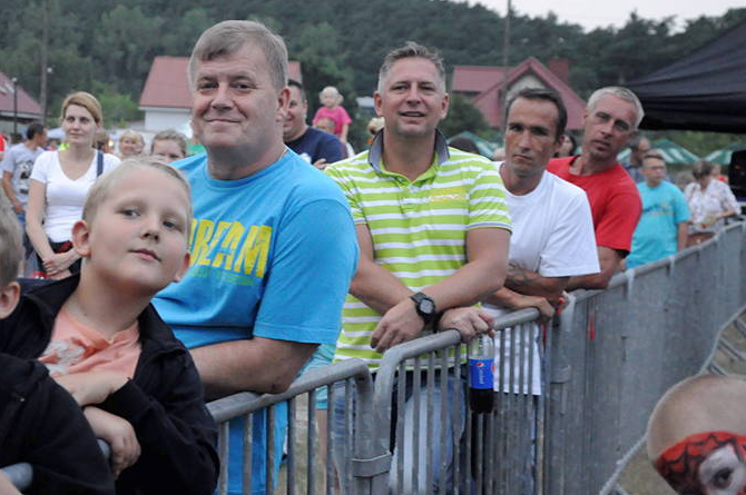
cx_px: 293
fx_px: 2049
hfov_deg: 20.6
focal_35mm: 99
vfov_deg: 13.8
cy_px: 226
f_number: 5.6
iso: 3200
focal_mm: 52
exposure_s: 1/125
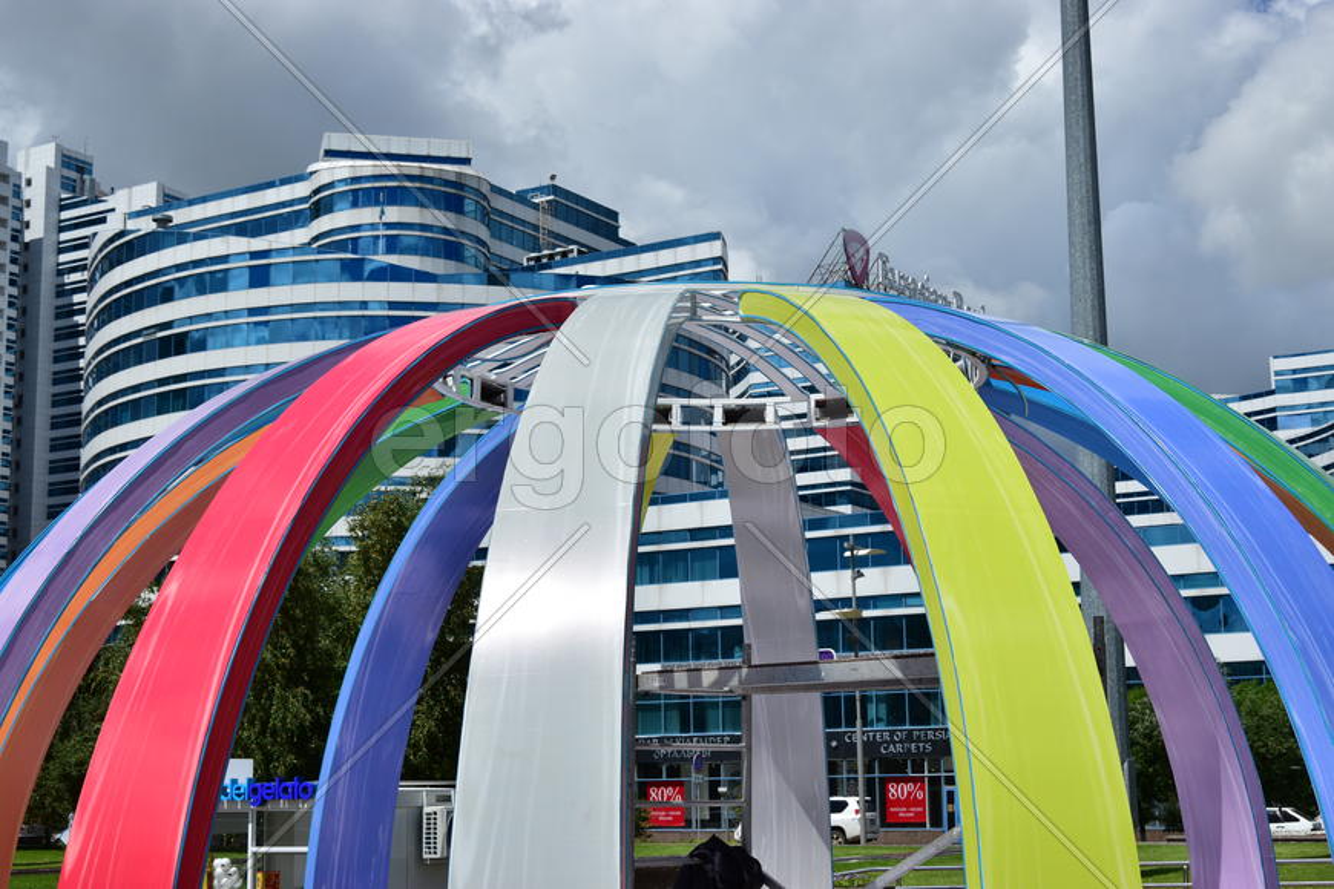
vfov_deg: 25.8
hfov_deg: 37.9
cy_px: 444
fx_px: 1945
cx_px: 667
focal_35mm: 52
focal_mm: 35
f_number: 9
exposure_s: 1/640
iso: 100
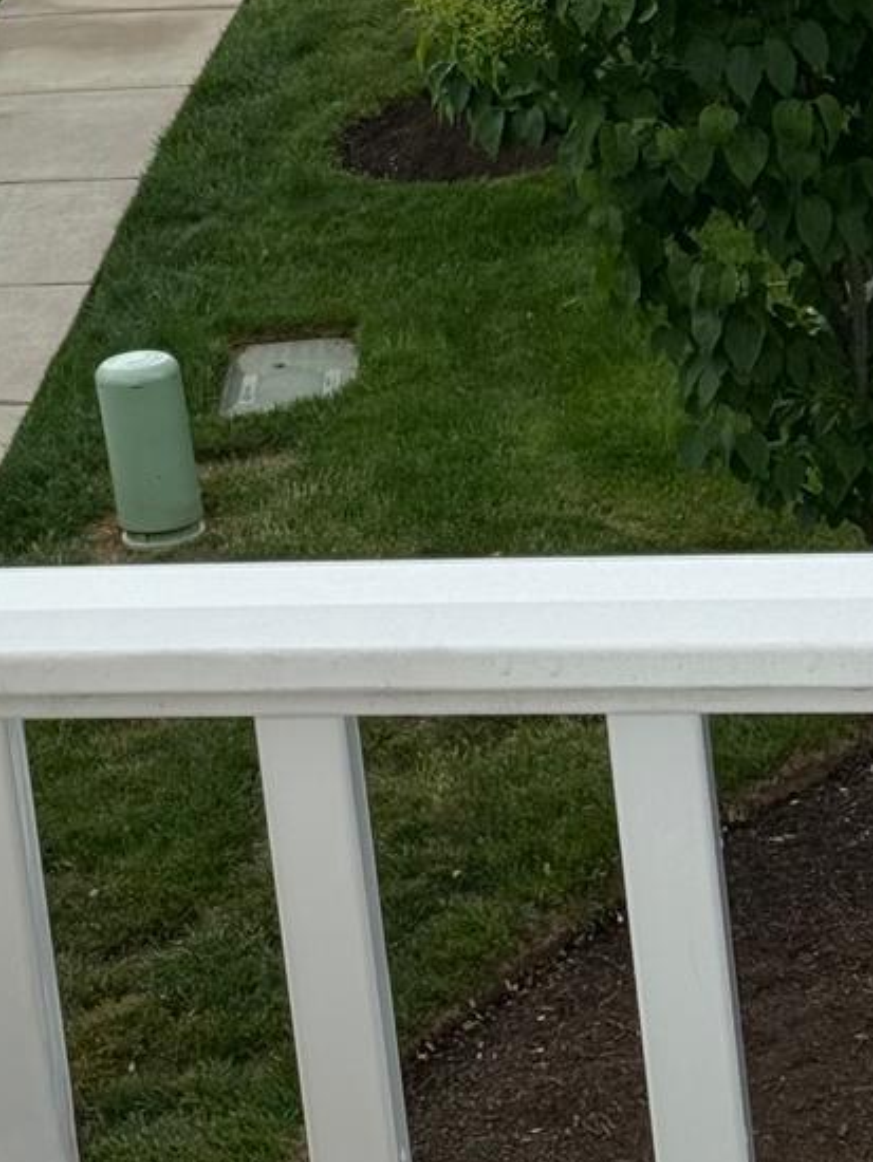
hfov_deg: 10.8
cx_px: -279
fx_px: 4502
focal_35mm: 134
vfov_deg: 14.1
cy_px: -378
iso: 80
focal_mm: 6.76
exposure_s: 1/1795
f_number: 1.78
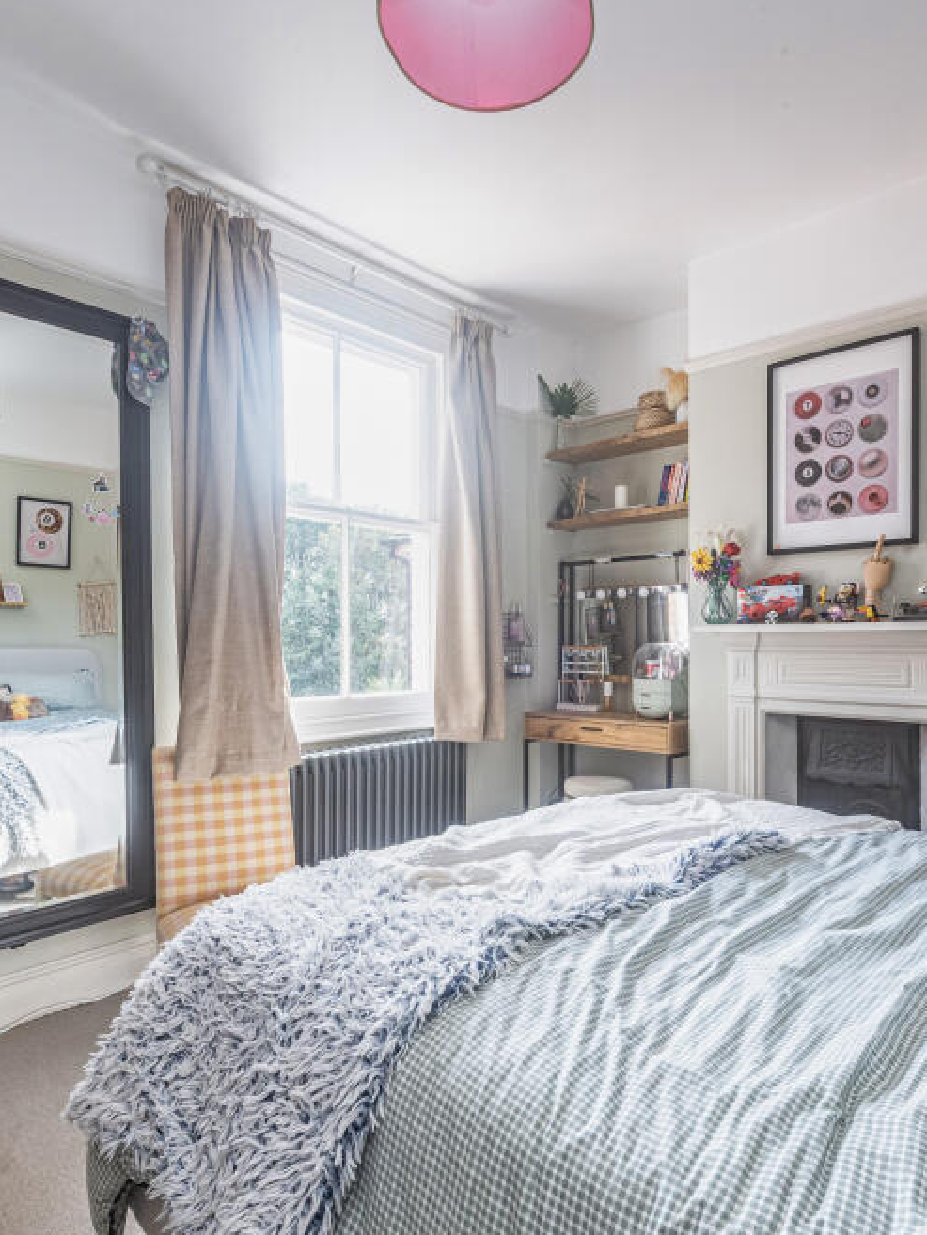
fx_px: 750
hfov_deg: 63.2
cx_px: 525
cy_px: 635
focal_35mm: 21
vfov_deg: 79.0
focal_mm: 14
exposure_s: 1/15
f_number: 16
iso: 200
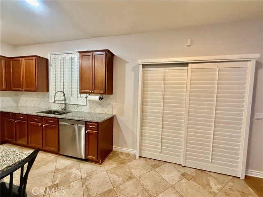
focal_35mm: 14
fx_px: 106
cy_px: 98
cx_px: 132
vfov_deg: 85.7
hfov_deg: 102.1
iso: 320
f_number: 2.2
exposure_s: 1/60
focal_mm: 2.22
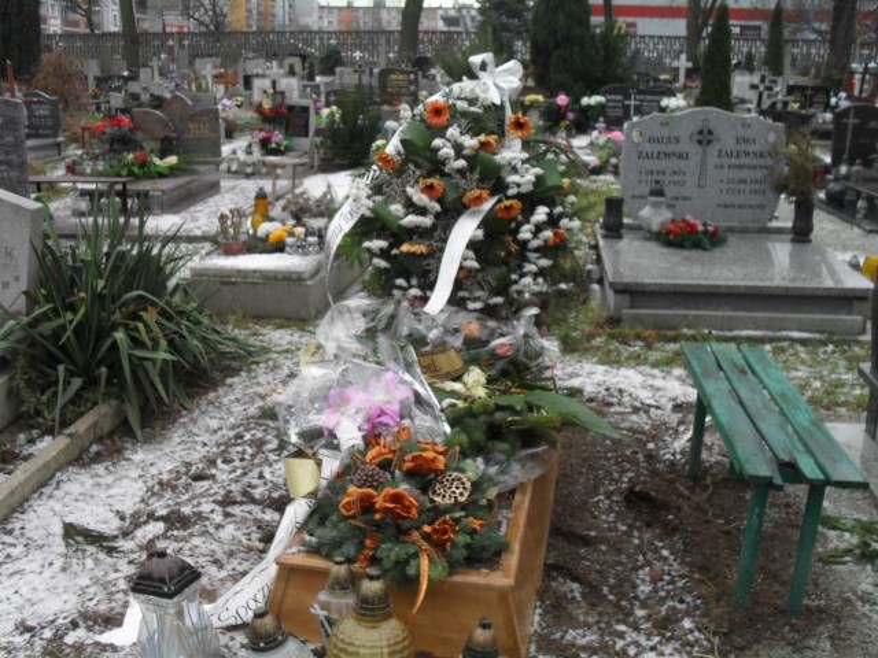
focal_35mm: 35
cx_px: 439
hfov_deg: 52.6
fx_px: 888
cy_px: 329
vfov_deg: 40.7
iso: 100
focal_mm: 6.3
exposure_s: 1/250
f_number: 3.2
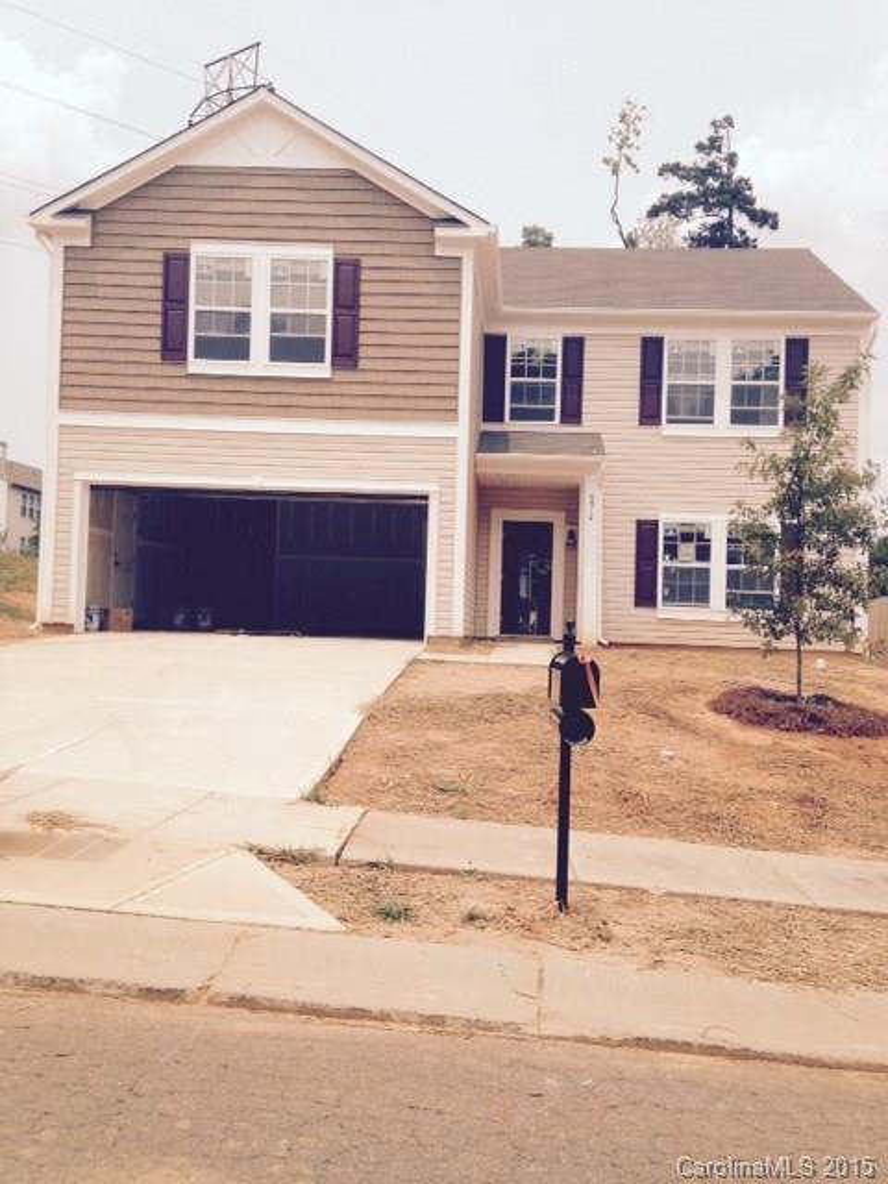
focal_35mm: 33
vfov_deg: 55.4
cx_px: 444
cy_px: 592
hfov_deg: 42.9
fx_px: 1129
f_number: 2.4
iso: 50
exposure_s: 1/1938
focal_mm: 4.12
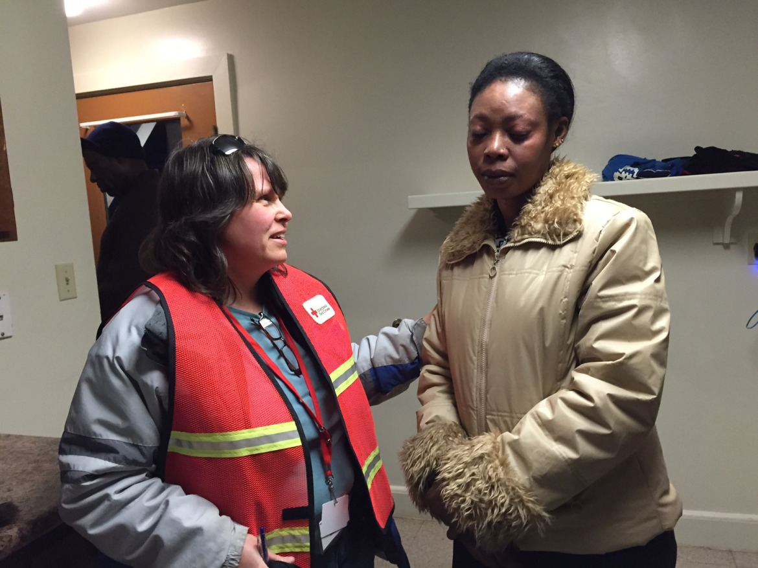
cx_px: 379
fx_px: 635
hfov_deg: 61.7
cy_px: 284
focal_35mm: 29
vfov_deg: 48.2
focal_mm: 4.15
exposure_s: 1/30
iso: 200
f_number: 2.2
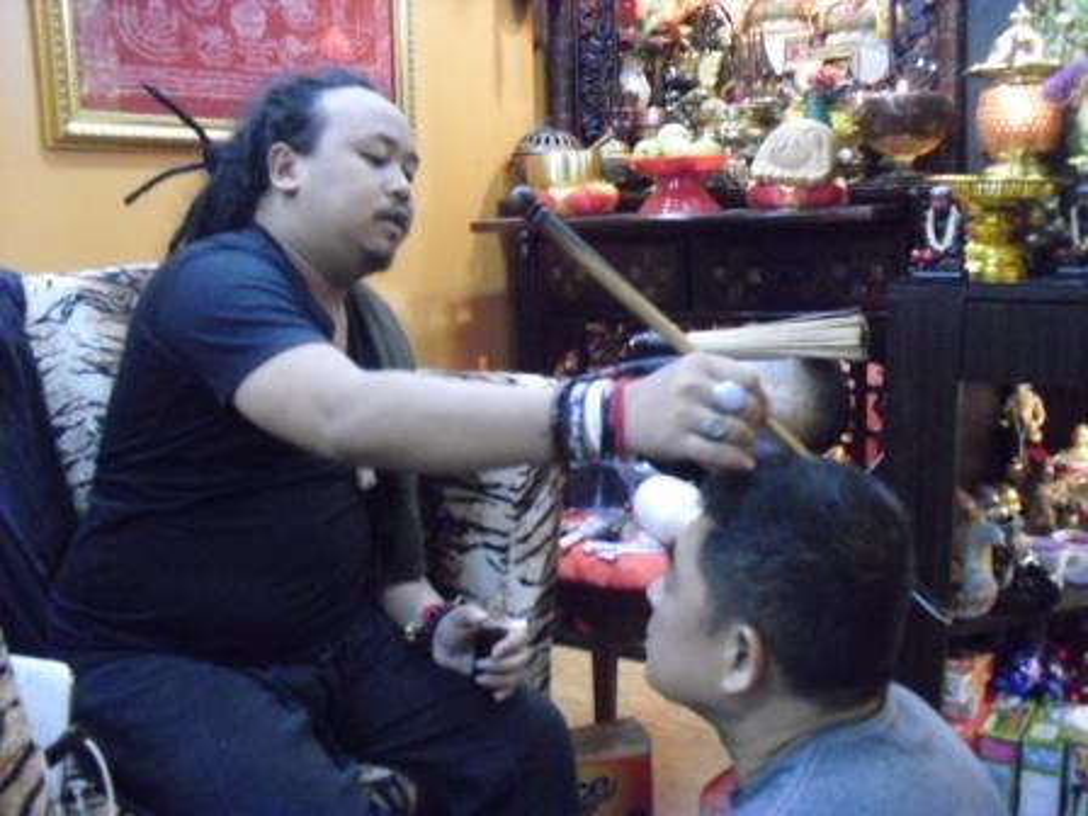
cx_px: 544
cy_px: 408
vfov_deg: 39.7
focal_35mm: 36
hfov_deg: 51.4
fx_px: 1131
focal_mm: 6.3
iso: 800
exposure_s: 1/15
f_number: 3.1
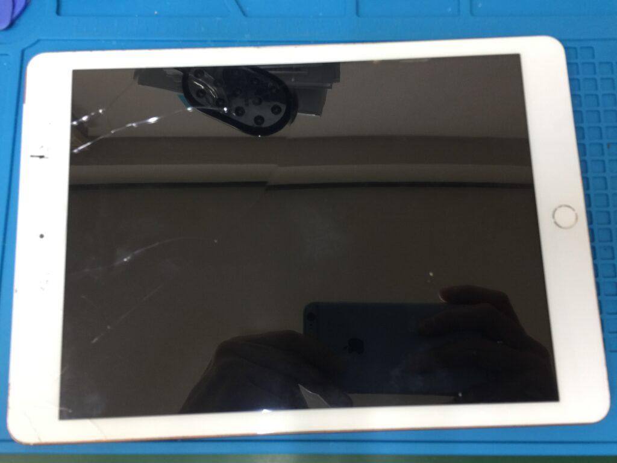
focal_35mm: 29
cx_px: 308
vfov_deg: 48.2
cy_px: 232
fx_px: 517
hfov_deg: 61.7
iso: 40
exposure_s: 1/15
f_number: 2.2
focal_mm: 4.15
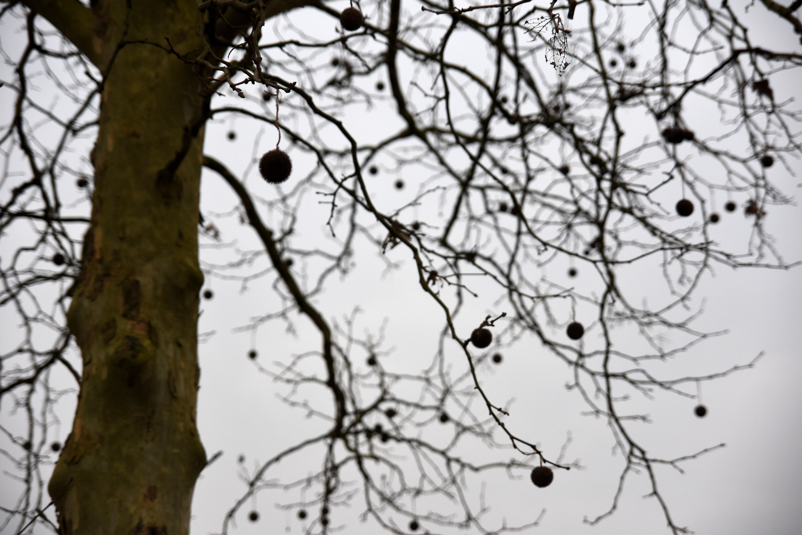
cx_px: 401
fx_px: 1671
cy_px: 268
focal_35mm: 75
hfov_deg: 27.0
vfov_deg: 18.2
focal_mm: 50
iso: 400
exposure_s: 1/4000
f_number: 2.8
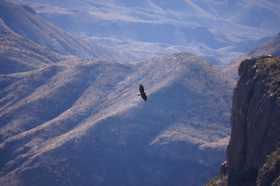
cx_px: 140
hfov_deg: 6.5
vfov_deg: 4.4
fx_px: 2450
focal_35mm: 315
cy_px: 93
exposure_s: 1/400
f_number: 6.3
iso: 640
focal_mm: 210
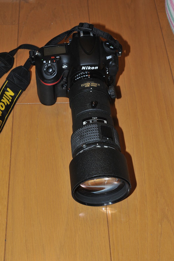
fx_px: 436
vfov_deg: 33.4
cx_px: 87
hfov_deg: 22.6
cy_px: 130
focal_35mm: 60
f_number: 16
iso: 800
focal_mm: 60
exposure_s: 1/60
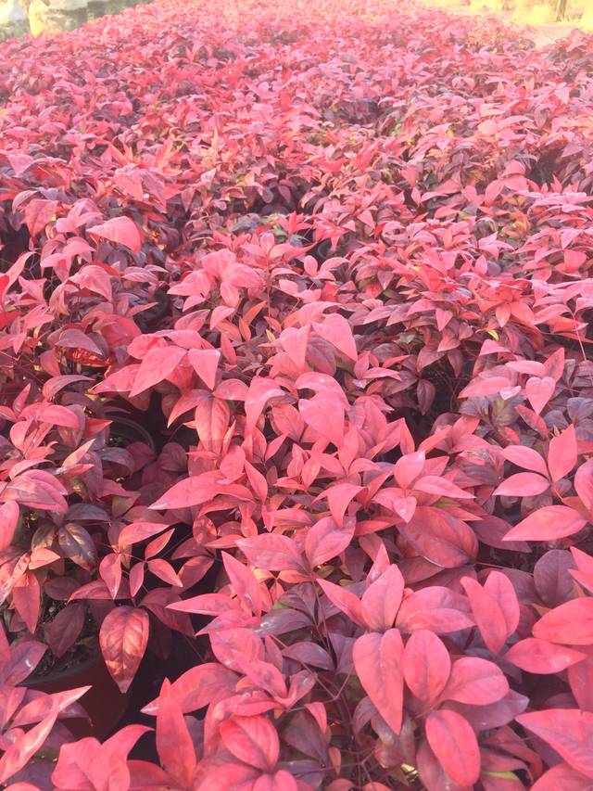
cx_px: 296
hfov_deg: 48.2
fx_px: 662
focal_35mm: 29
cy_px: 396
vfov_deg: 61.7
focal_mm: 4.15
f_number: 2.2
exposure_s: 1/100
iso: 40
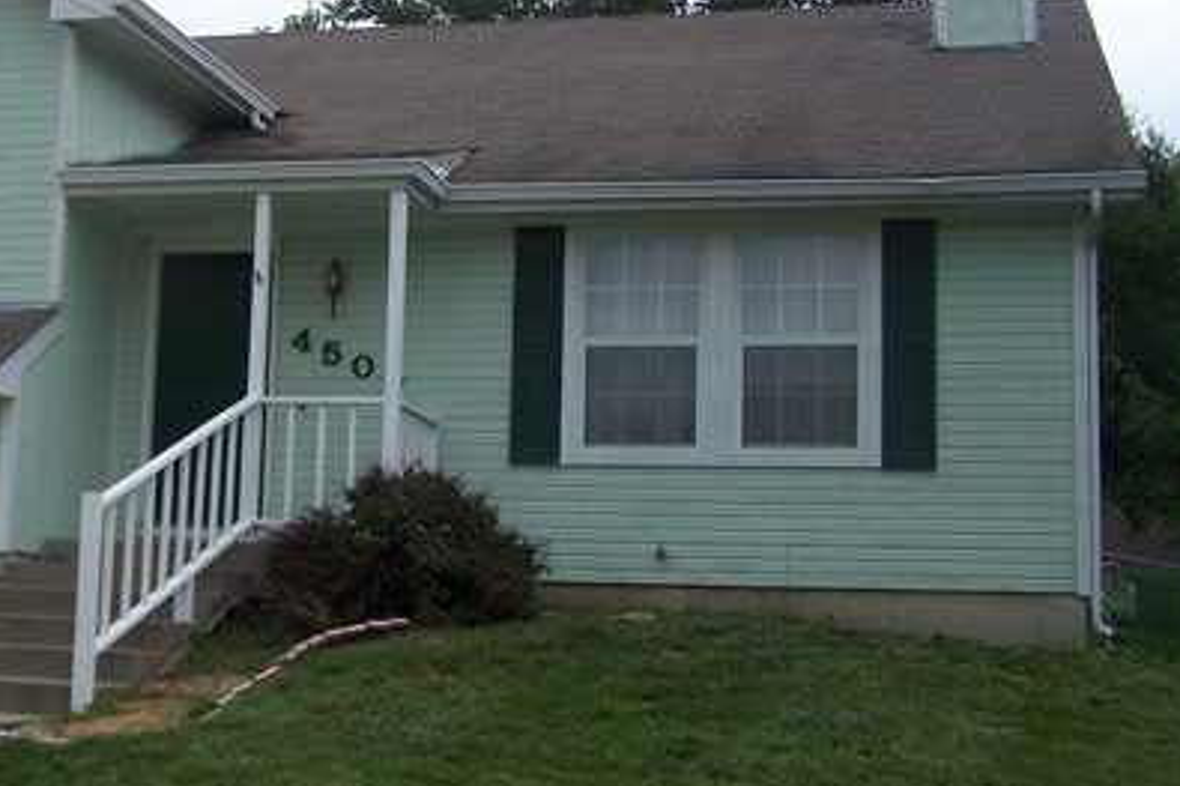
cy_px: 233
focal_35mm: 64
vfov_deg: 21.1
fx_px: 2097
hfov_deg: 30.8
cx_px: 260
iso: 64
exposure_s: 1/500
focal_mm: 6.3
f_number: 2.8
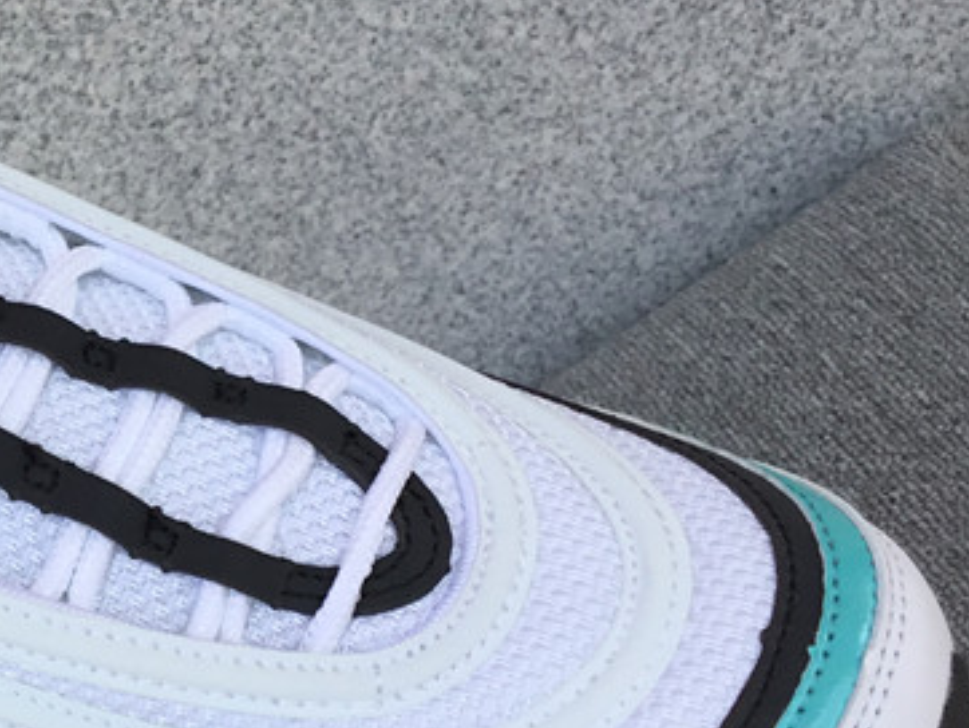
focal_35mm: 77
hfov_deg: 23.9
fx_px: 2157
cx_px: -64
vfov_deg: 19.1
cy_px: 462
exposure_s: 1/515
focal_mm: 3.3
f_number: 2.4
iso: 25
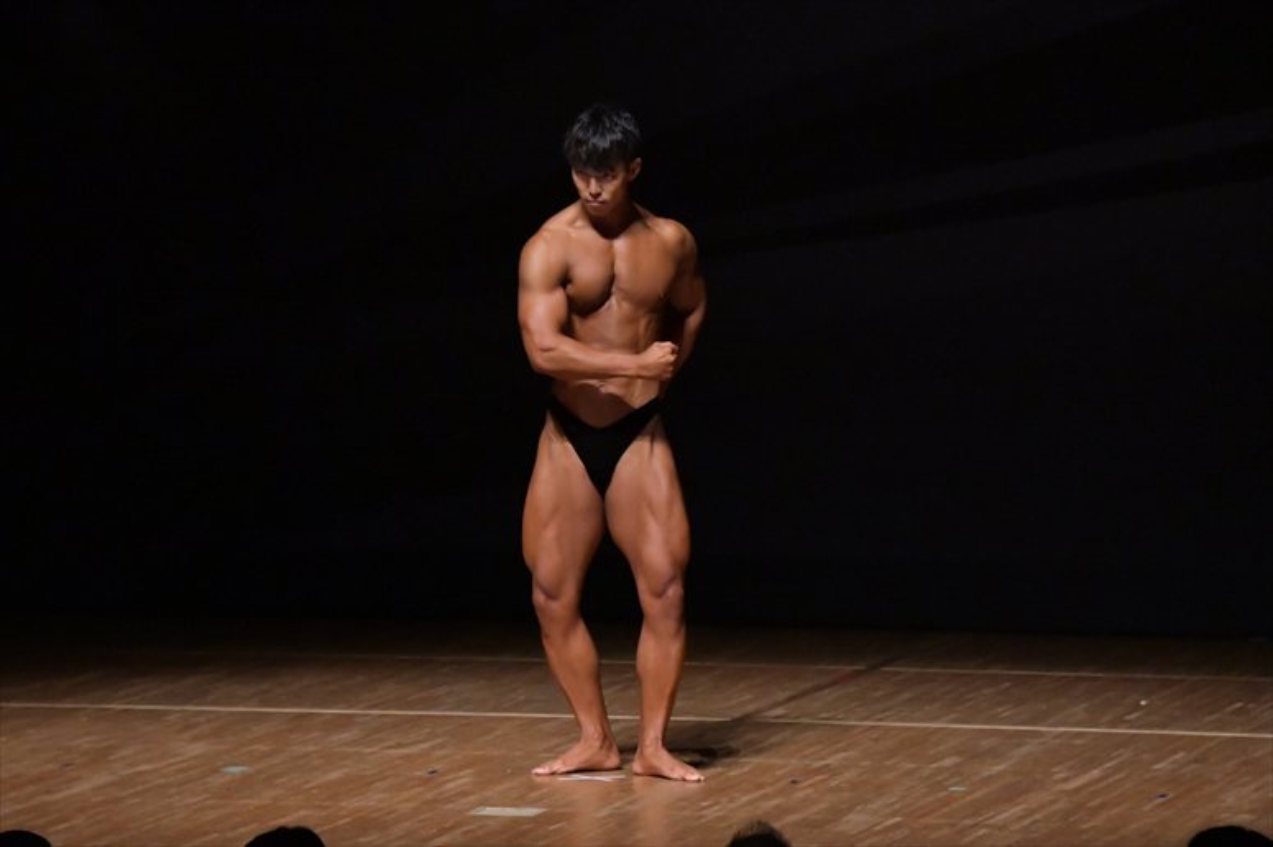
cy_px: 424
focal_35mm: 255
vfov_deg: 5.4
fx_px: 9013
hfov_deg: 8.1
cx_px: 636
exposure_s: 1/400
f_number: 5.6
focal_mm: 170
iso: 8000
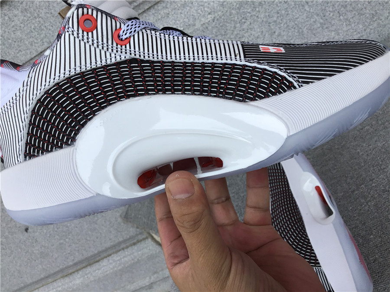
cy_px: 146
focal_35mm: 31
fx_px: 349
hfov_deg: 58.4
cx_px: 195
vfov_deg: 45.4
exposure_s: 1/627
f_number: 2.4
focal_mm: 3.3
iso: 25
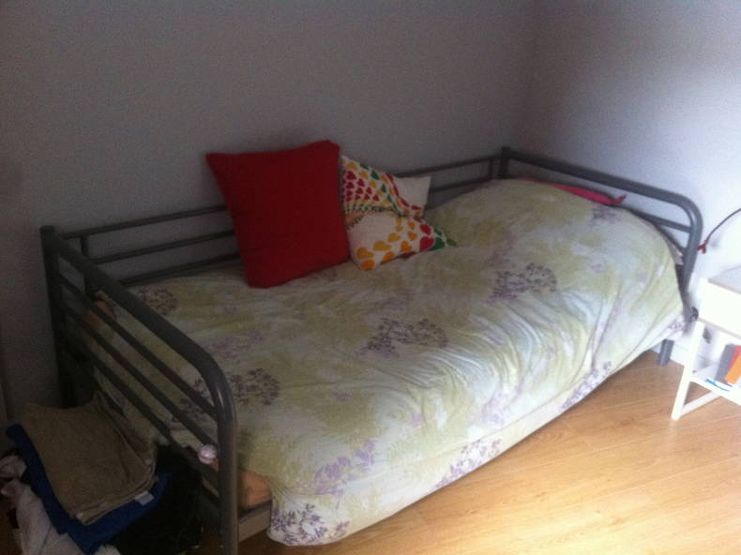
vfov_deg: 40.7
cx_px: 370
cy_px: 278
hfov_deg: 52.6
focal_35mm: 35
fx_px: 749
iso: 400
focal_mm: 3.85
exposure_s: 1/15
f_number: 2.8
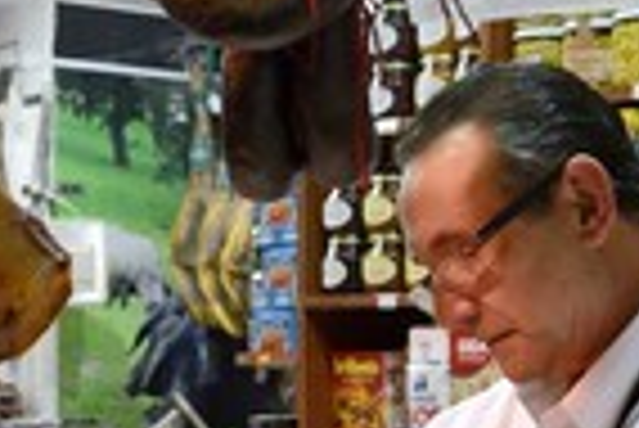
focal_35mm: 124
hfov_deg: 16.2
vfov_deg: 11.0
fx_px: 2203
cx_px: 36
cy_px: 369
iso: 1600
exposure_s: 1/60
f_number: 8
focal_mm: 42
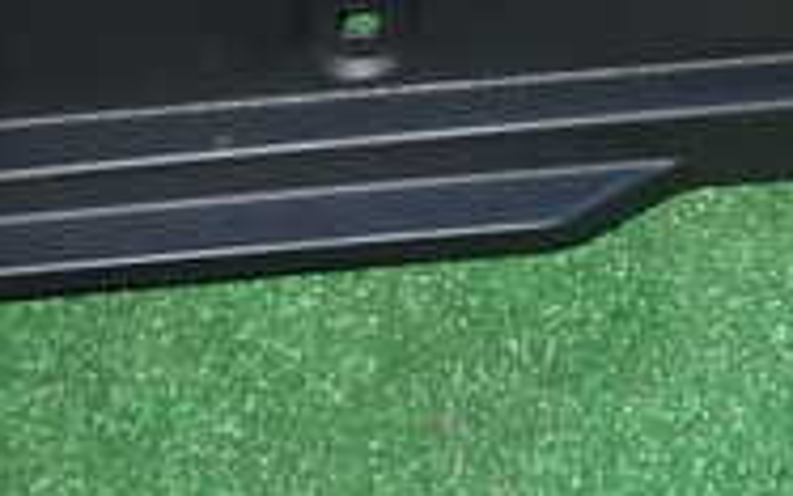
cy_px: -165
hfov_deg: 16.0
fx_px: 2789
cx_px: 657
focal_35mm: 129
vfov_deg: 10.0
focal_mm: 6.83
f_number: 8
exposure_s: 1/40
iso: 1000
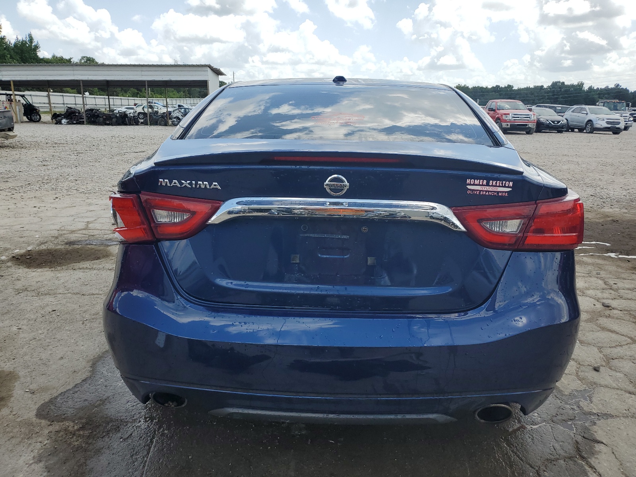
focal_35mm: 26
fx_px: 478
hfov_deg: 67.3
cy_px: 238
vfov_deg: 53.1
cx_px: 318
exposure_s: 1/2500
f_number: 1.5
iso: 50
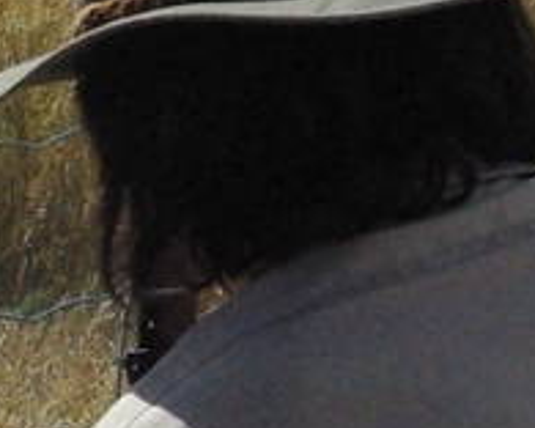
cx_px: -985
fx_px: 11480
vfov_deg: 2.1
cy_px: 597
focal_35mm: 725
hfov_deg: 2.6
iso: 1600
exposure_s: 1/2000
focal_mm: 63
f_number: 11
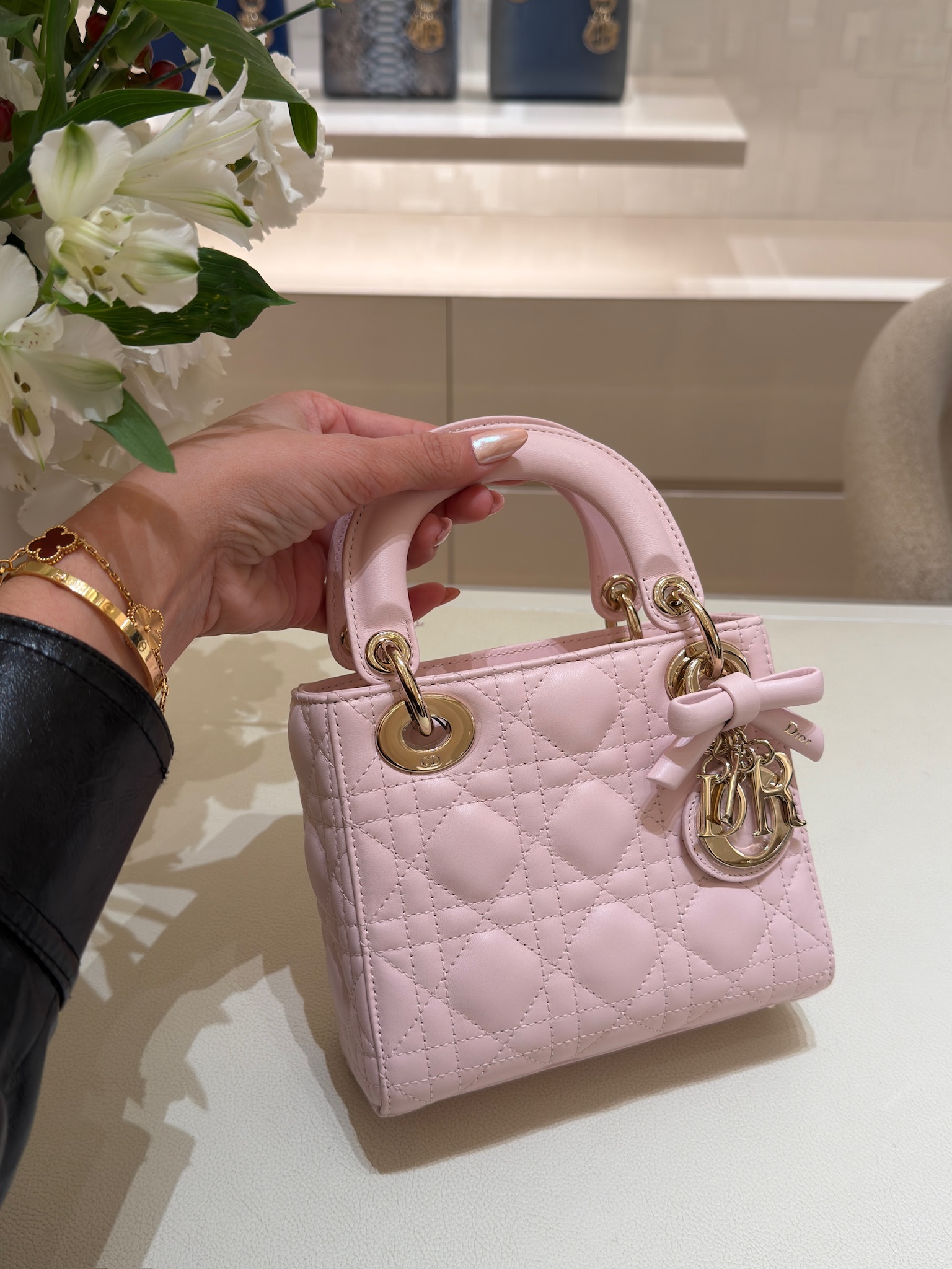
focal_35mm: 35
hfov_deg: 40.7
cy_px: 634
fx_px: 1283
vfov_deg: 52.6
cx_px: 476
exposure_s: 1/210
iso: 64
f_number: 1.78
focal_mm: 6.76
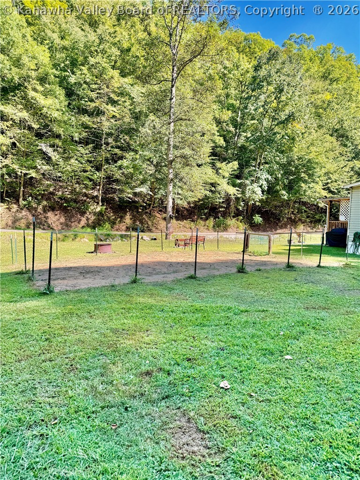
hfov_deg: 56.8
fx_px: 333
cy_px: 240
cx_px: 180
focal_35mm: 24
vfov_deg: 71.6
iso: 80
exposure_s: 1/651
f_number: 1.78
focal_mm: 6.76
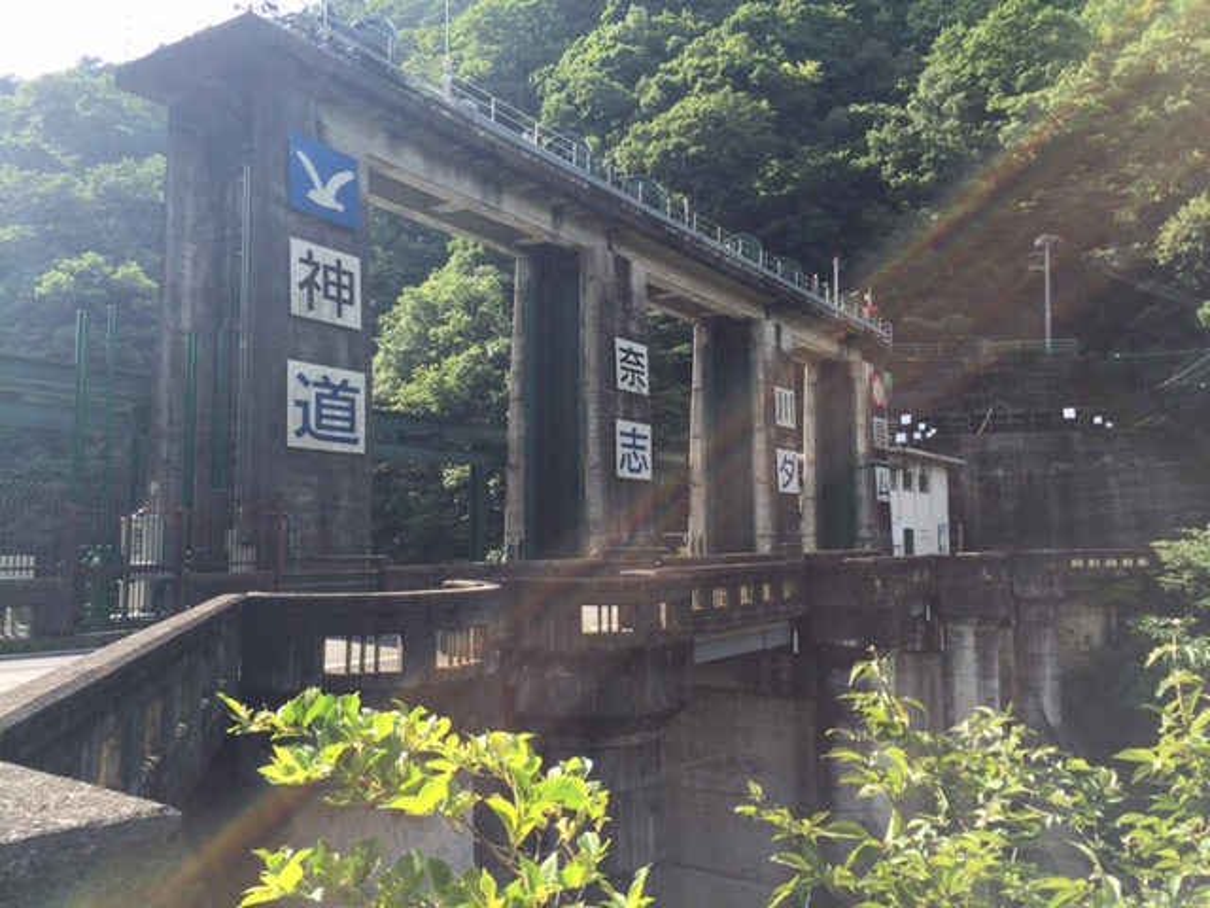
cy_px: 454
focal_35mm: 29
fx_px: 1014
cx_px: 605
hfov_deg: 61.7
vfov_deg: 48.2
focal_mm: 4.15
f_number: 2.2
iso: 32
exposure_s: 1/608
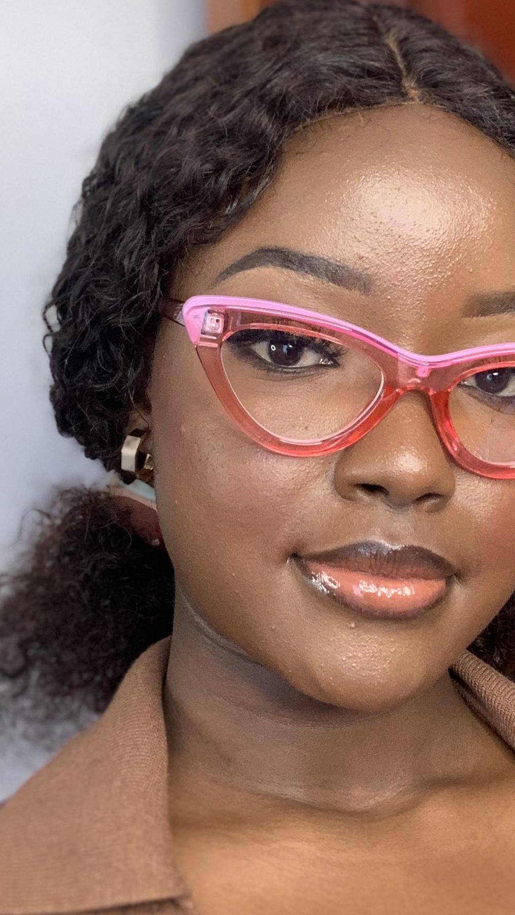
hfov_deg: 19.7
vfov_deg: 34.3
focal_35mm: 61
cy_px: 397
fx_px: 1481
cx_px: 333
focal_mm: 2.87
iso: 125
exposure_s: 1/60
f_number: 2.2
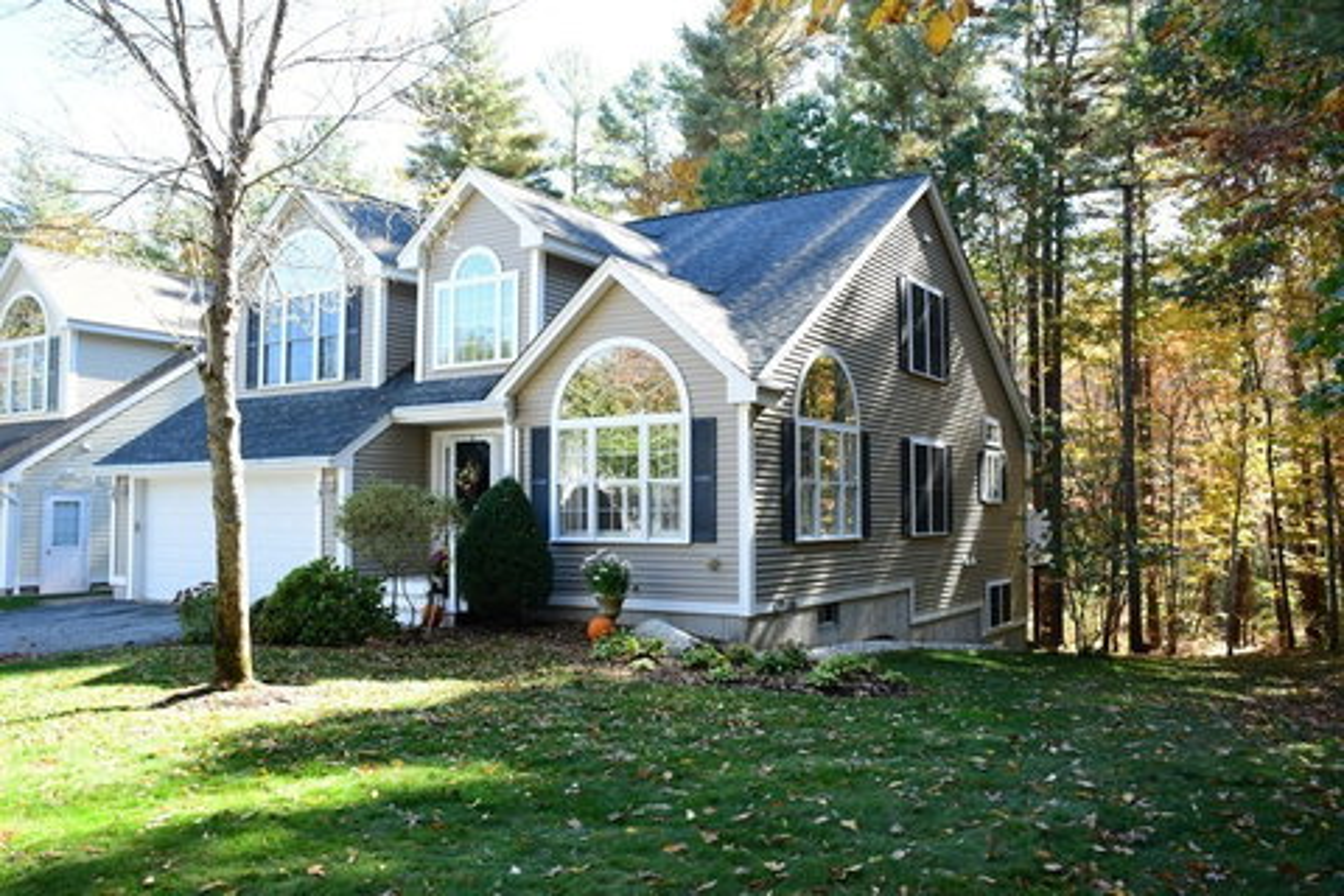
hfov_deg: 67.4
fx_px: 1008
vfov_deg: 47.9
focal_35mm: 27
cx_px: 672
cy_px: 448
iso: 640
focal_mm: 18
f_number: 5.6
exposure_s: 1/320
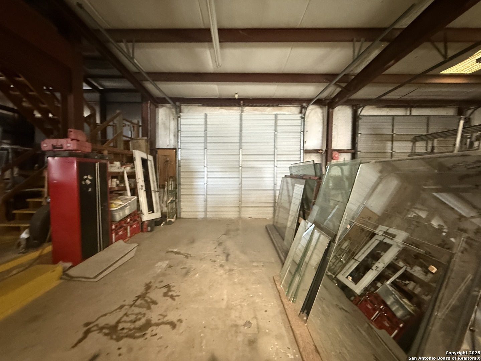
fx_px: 195
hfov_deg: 102.1
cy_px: 180
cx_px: 240
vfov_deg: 85.7
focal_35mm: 14
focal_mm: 2.22
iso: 1000
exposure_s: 1/40
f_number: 2.2
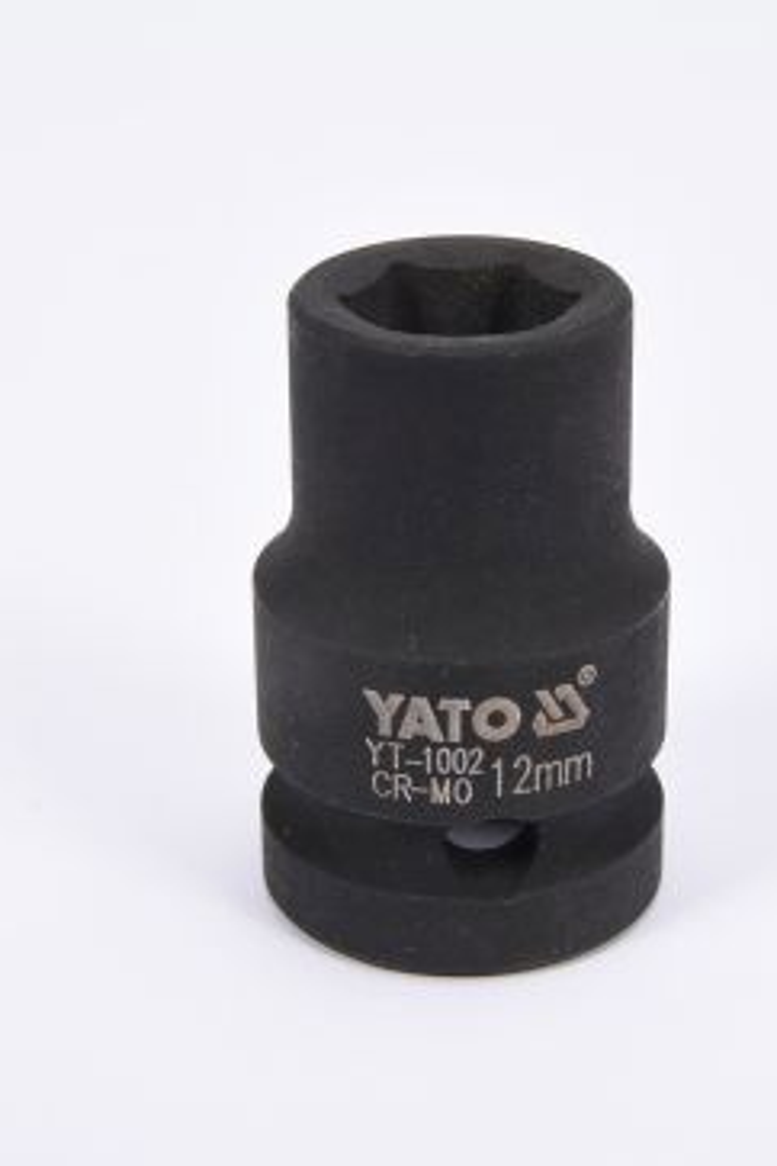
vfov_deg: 18.1
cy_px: 585
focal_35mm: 113
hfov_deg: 12.1
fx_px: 3658
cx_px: 458
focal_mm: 50
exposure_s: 1/125
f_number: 16
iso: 250
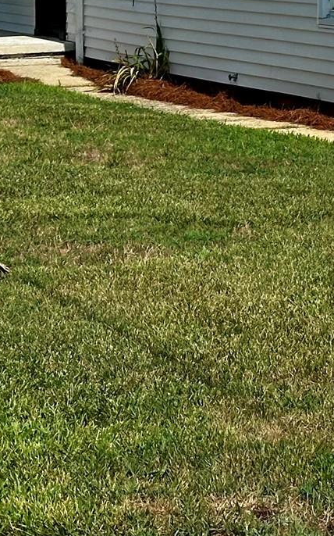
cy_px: -47
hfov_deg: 8.4
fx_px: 2217
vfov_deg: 13.5
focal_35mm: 152
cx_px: 490
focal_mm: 6.86
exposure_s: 1/8929
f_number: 1.78
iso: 64
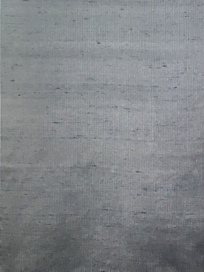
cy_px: -34
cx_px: 118
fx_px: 589
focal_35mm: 75
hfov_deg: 19.6
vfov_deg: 24.1
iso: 25
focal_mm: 4.15
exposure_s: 1/30
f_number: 2.2
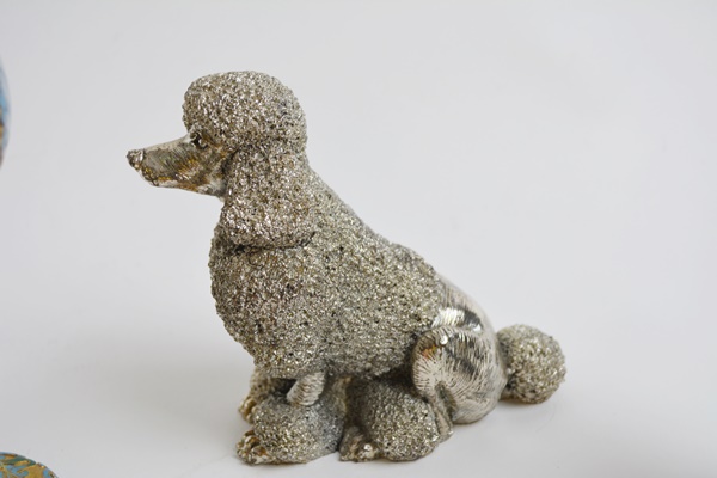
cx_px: 358
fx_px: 956
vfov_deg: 28.1
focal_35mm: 48
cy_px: 239
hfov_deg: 41.1
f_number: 5.6
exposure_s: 1/125
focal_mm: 32
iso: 250
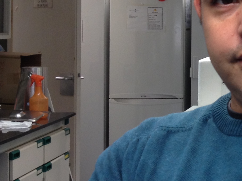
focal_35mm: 125
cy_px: 40
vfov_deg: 11.8
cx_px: 403
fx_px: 874
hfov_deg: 14.3
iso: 50
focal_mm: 4.28
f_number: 2.4
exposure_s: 1/24
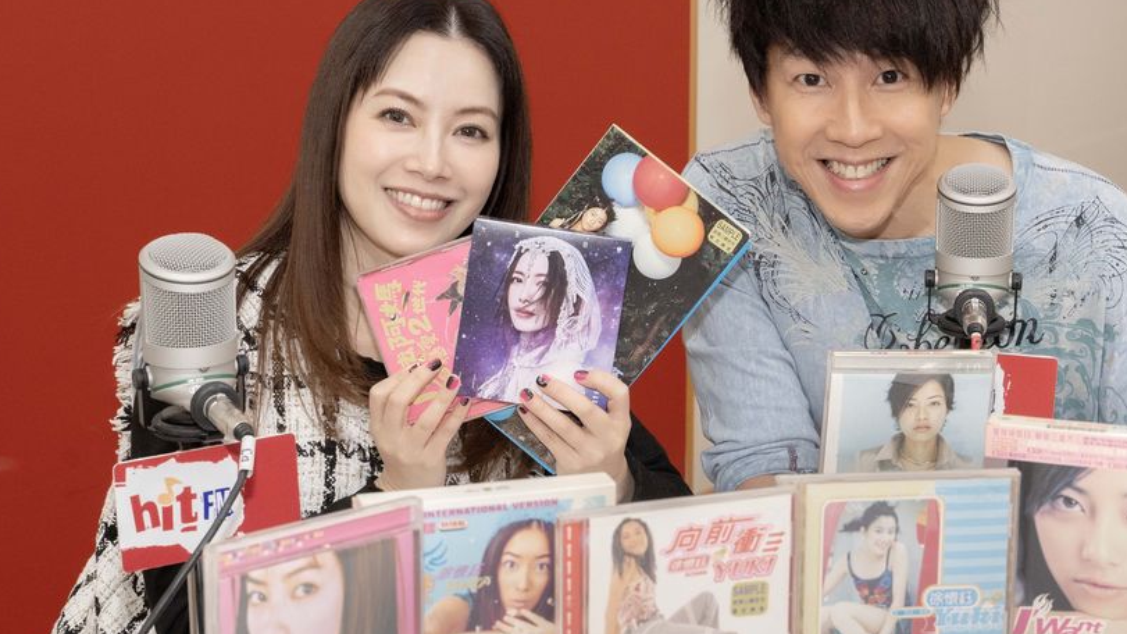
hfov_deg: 27.8
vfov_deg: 15.9
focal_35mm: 76
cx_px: 691
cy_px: 287
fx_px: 2271
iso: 3200
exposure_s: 1/125
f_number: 8
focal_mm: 46
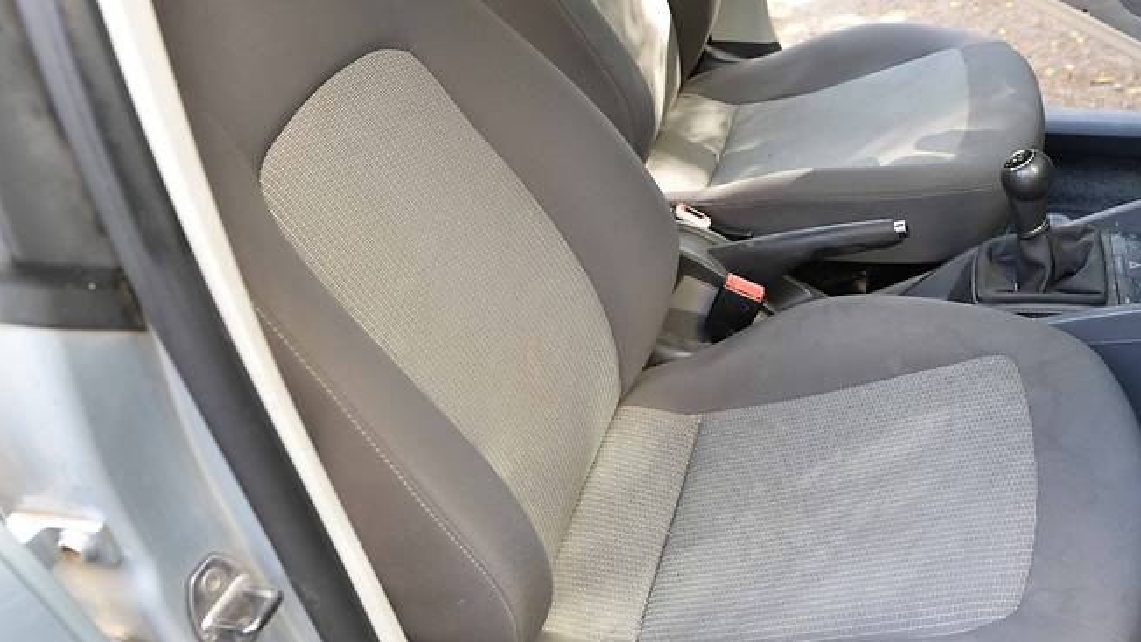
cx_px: 670
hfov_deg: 55.0
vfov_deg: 32.8
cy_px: 327
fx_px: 1089
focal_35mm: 36
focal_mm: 28
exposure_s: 1/40
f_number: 5
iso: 400
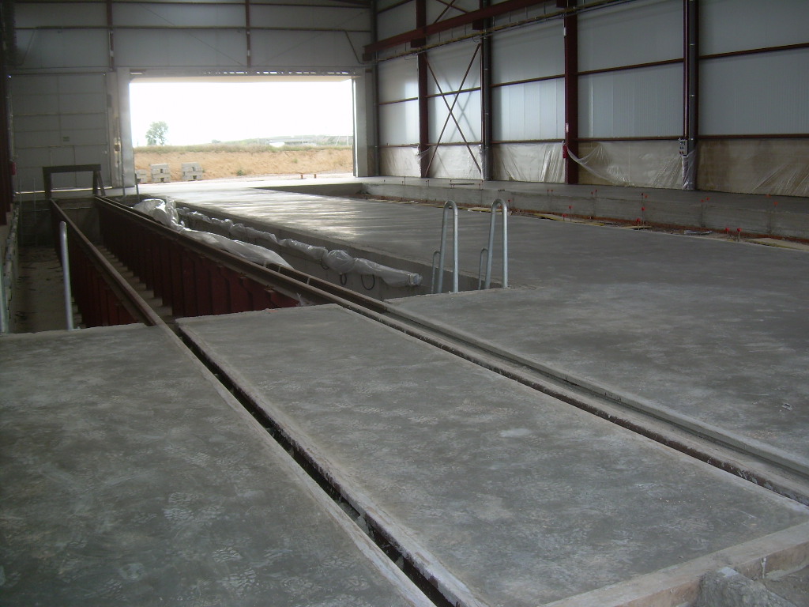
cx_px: 404
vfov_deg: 37.7
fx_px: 888
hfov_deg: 49.0
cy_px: 304
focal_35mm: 38
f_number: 2.8
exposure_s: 1/193
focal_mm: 6.3
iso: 50
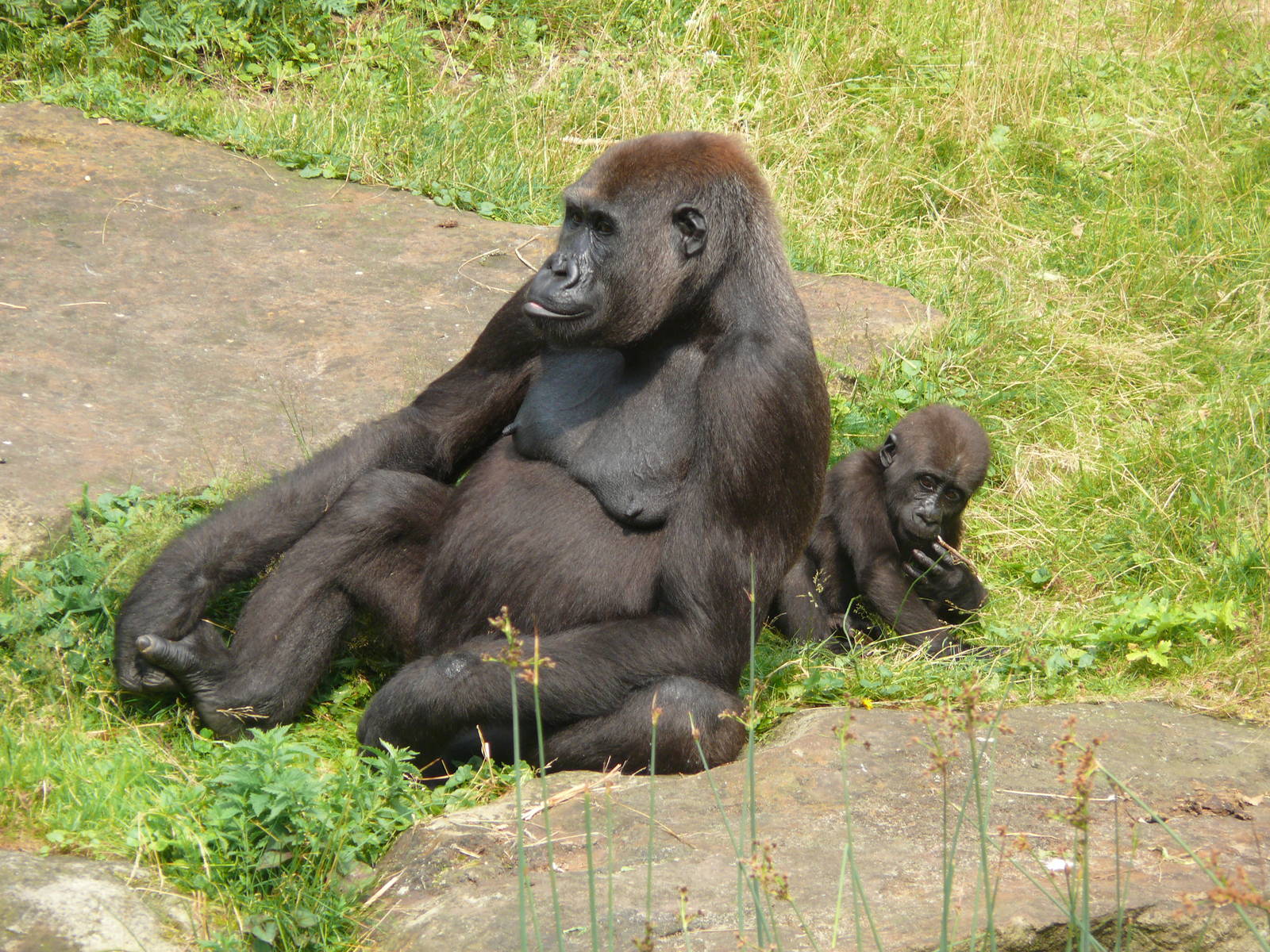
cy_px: 476
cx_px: 635
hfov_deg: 5.5
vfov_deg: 4.1
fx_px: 13244
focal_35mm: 361
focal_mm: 76.3
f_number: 5
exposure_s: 1/200
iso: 100
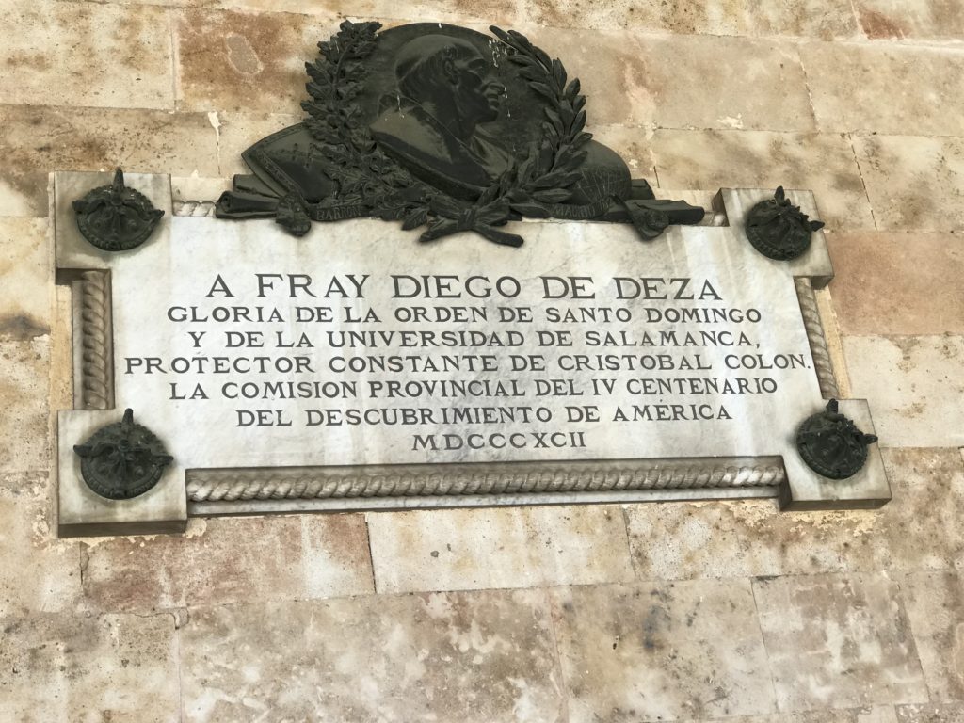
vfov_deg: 25.7
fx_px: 1587
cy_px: 362
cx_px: 482
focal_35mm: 57
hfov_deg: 33.8
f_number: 2.8
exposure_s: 1/100
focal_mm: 6.6
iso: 25
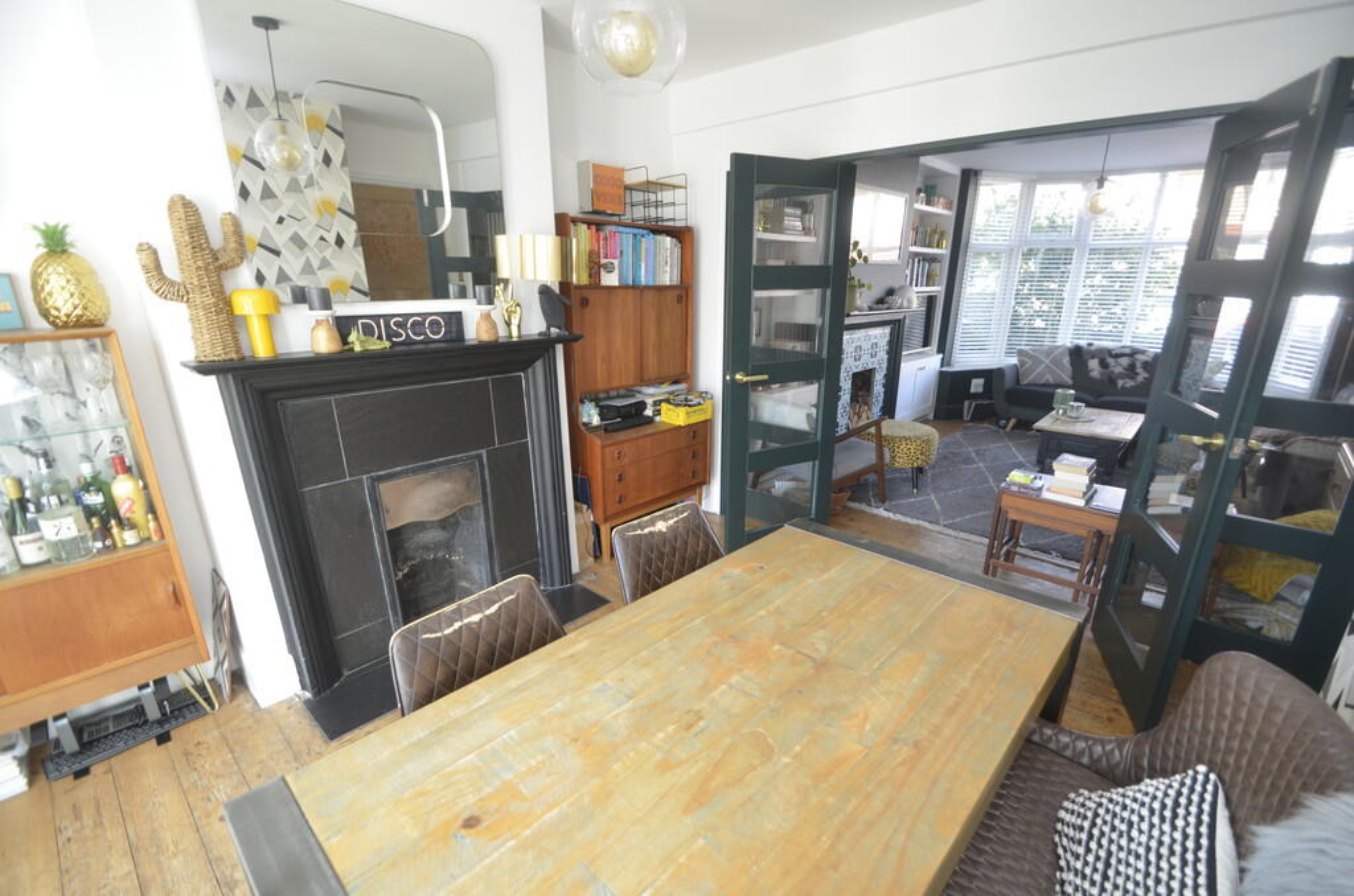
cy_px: 448
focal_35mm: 15
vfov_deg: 77.1
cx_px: 677
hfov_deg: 100.5
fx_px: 563
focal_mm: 10
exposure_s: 1/60
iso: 320
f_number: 4
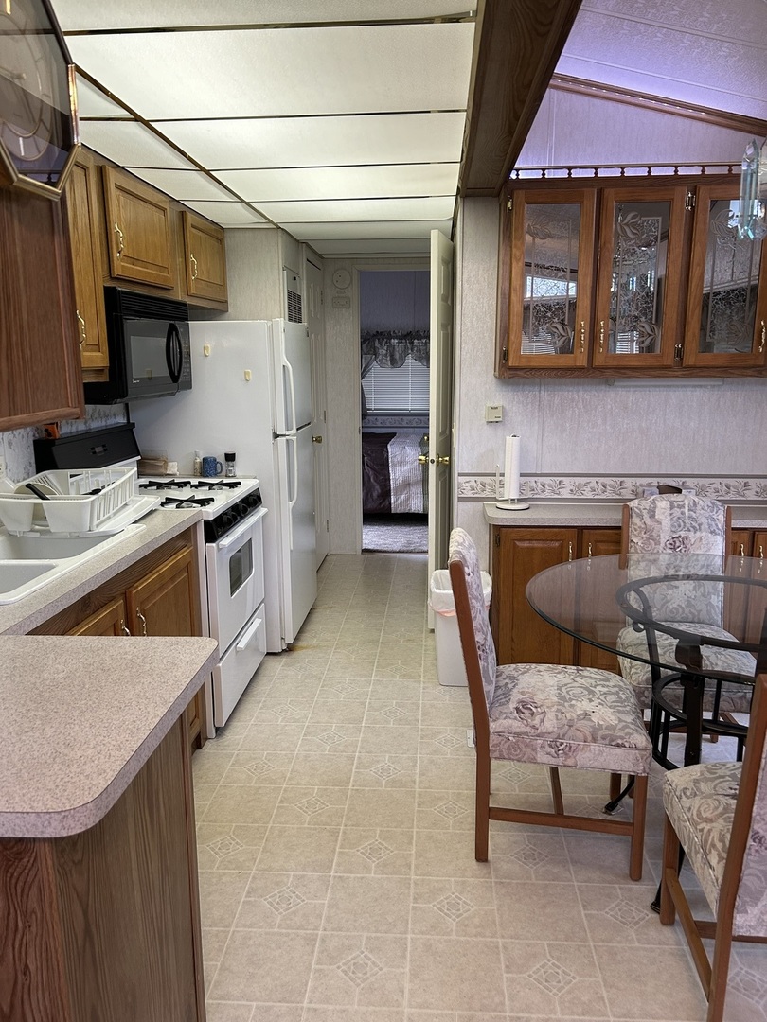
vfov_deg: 67.3
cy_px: 511
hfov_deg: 53.1
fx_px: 768
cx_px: 384
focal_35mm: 26
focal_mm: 5.7
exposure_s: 1/60
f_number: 1.5
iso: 125
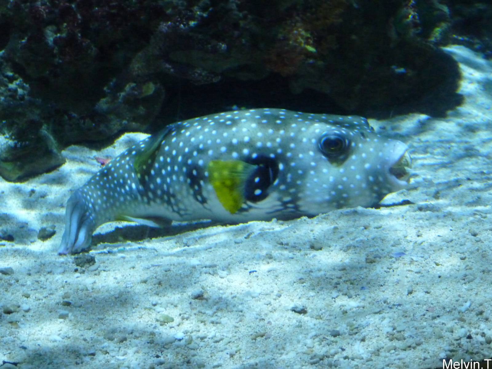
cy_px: 184
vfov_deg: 14.1
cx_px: 246
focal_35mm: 105
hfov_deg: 18.7
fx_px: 1492
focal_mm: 18.7
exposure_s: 1/30
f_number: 3.6
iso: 800
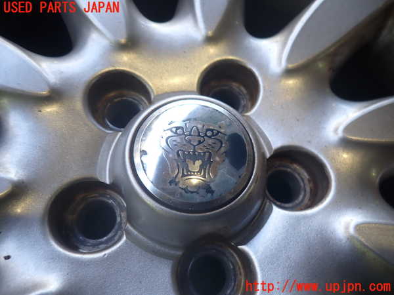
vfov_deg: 54.9
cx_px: 197
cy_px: 148
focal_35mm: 25
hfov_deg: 69.4
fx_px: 285
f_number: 2
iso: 100
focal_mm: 4.5
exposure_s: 1/125
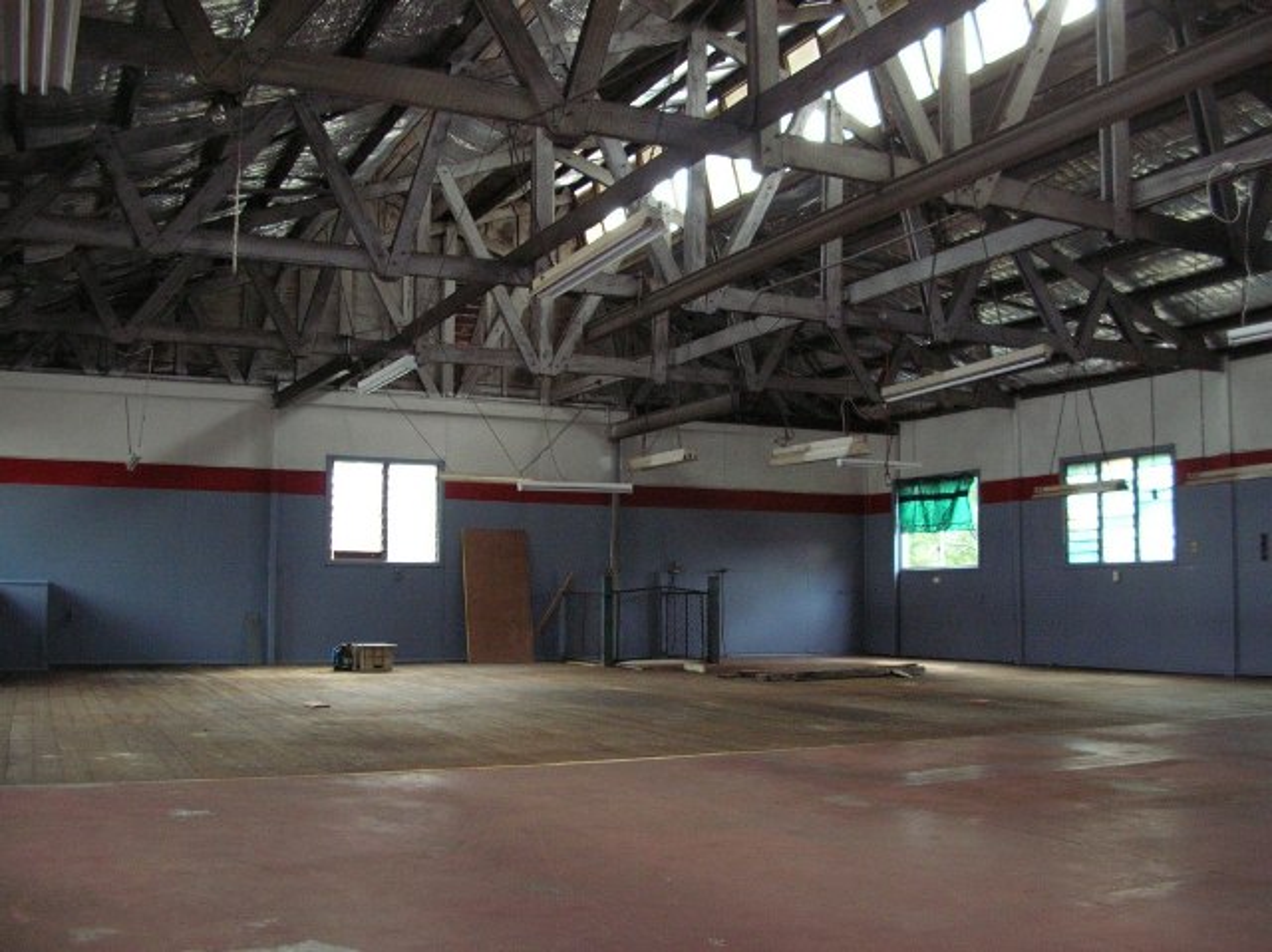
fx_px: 1285
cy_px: 476
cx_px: 636
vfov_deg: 40.6
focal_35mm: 35
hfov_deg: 52.7
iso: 168
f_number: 2.8
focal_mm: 5.8
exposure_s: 1/60.1
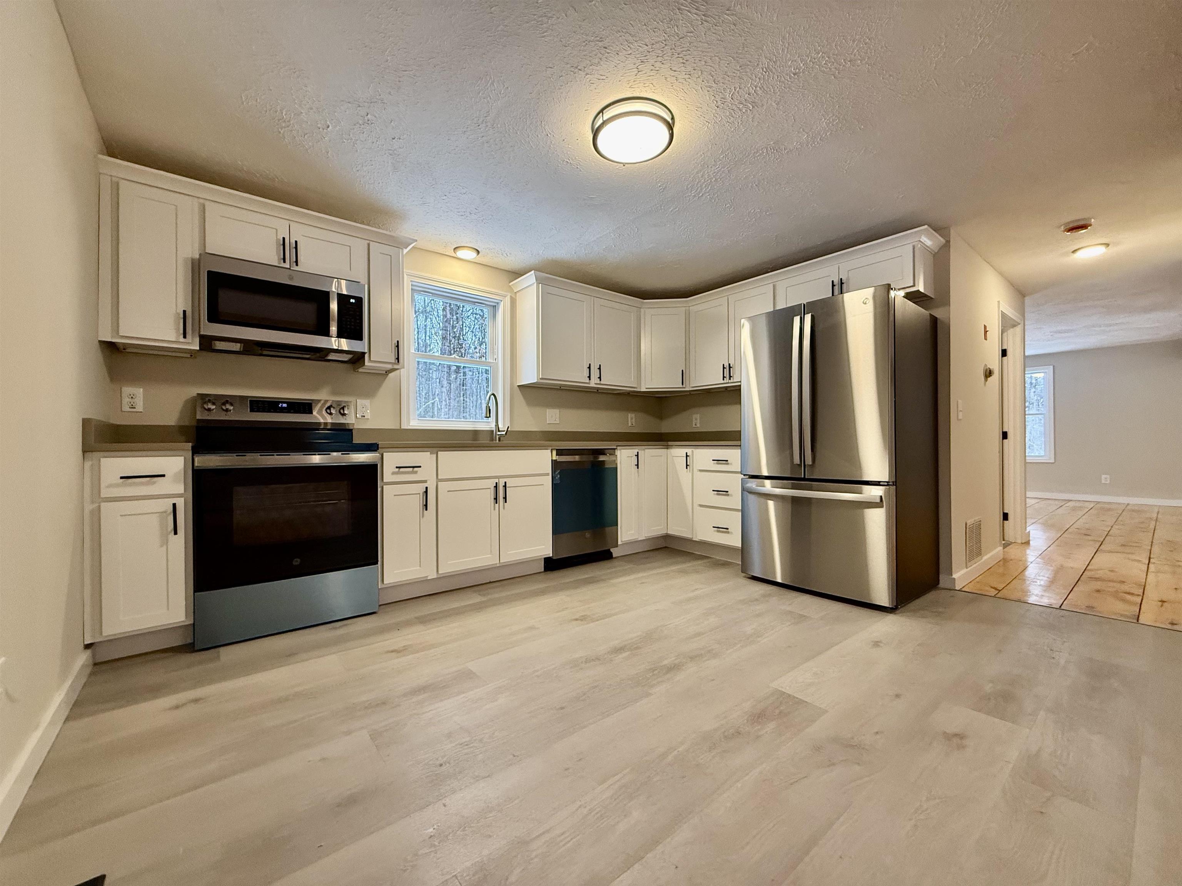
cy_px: 443
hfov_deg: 102.1
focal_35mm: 14
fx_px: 478
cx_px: 591
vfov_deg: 85.7
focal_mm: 2.22
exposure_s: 1/120
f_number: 2.2
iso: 320
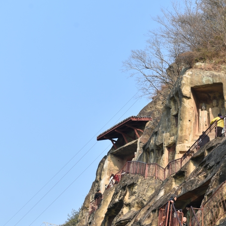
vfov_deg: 14.7
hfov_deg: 14.7
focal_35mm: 118
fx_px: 872
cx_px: 164
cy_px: 186
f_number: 7.1
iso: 250
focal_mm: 62
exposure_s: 1/500
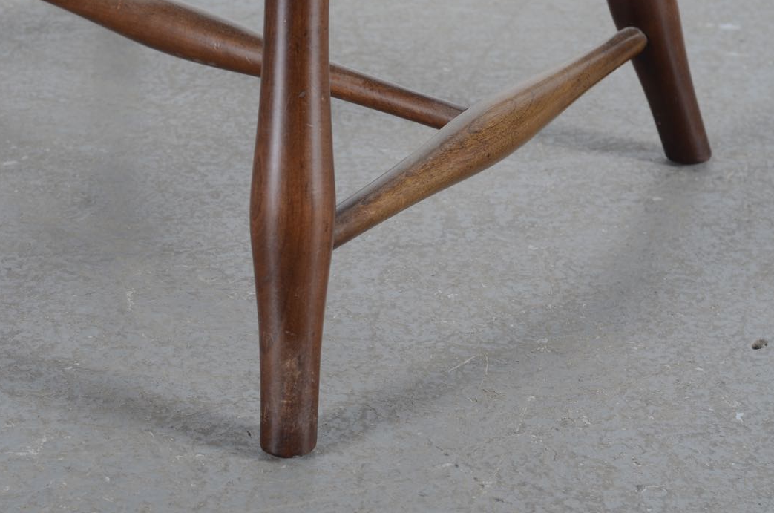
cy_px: 211
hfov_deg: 22.2
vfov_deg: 14.8
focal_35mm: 92
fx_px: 1974
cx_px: 317
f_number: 5.6
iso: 100
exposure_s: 1/125
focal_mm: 50
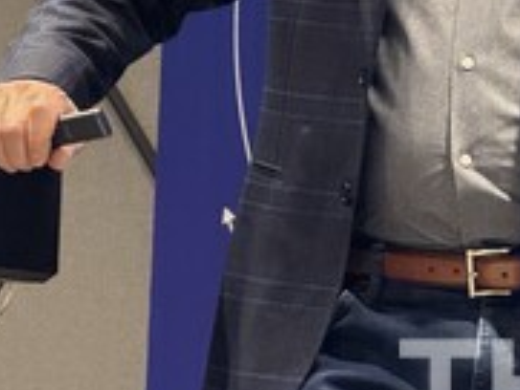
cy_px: -161
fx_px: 5968
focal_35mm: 397
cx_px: 155
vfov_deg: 3.7
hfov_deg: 5.0
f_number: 2.8
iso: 800
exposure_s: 1/41
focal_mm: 15.66
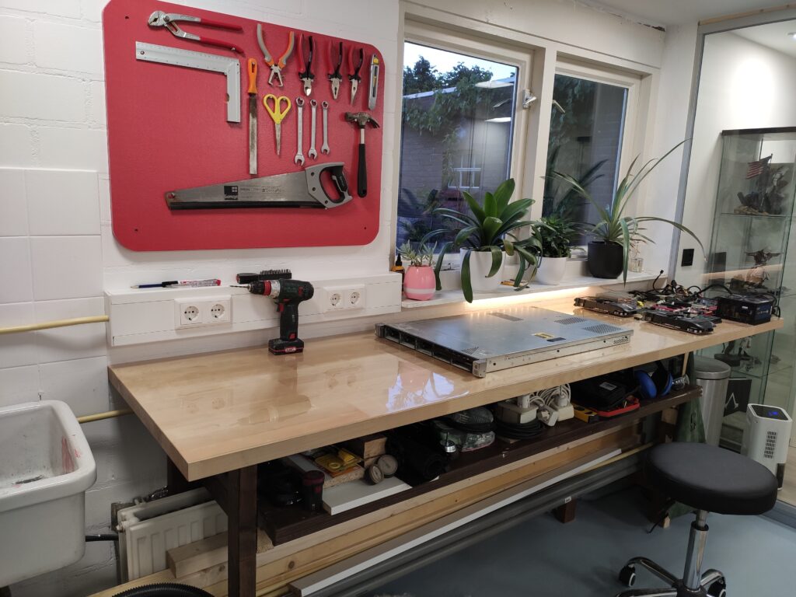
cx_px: 398
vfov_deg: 53.1
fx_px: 598
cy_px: 298
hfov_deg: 67.3
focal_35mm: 26
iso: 339
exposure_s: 1/50
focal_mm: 4.77
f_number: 1.75
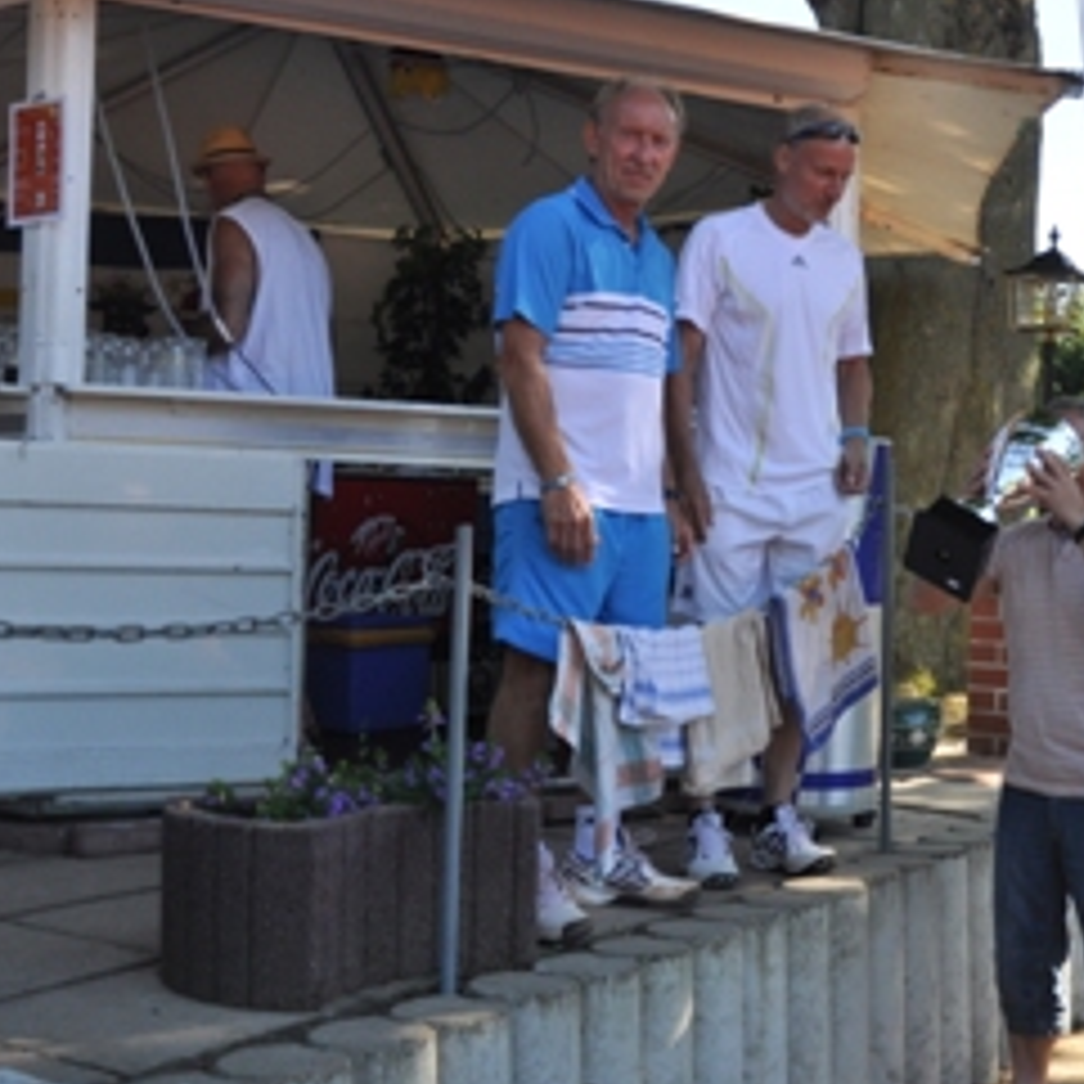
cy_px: 531
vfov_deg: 34.2
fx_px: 1764
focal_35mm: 50
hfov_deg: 33.4
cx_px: 837
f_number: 4
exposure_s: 1/1000
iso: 450
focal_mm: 21
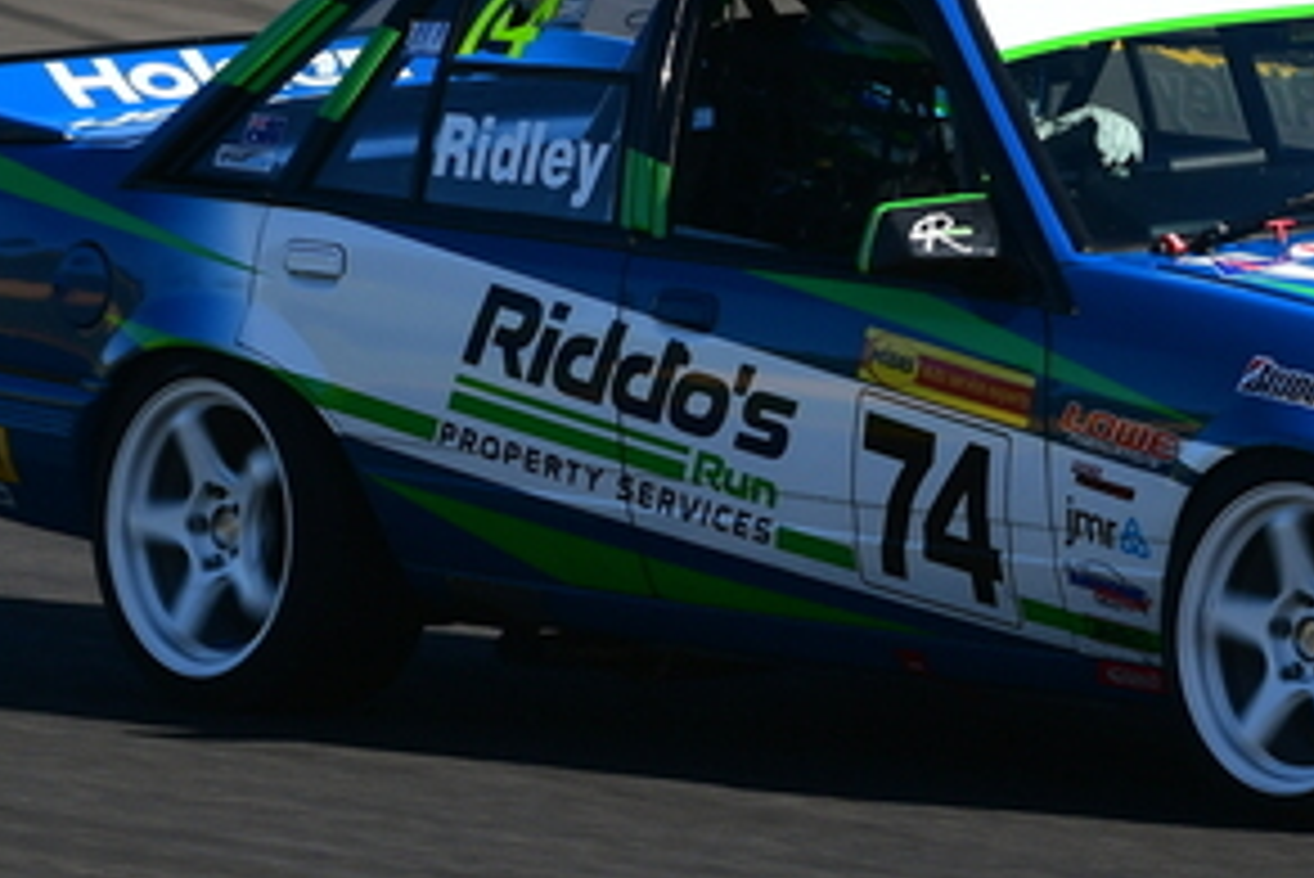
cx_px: 828
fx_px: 30016
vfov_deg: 1.7
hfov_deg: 2.5
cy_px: -52
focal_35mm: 822
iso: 250
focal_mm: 200
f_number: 11
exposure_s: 1/320
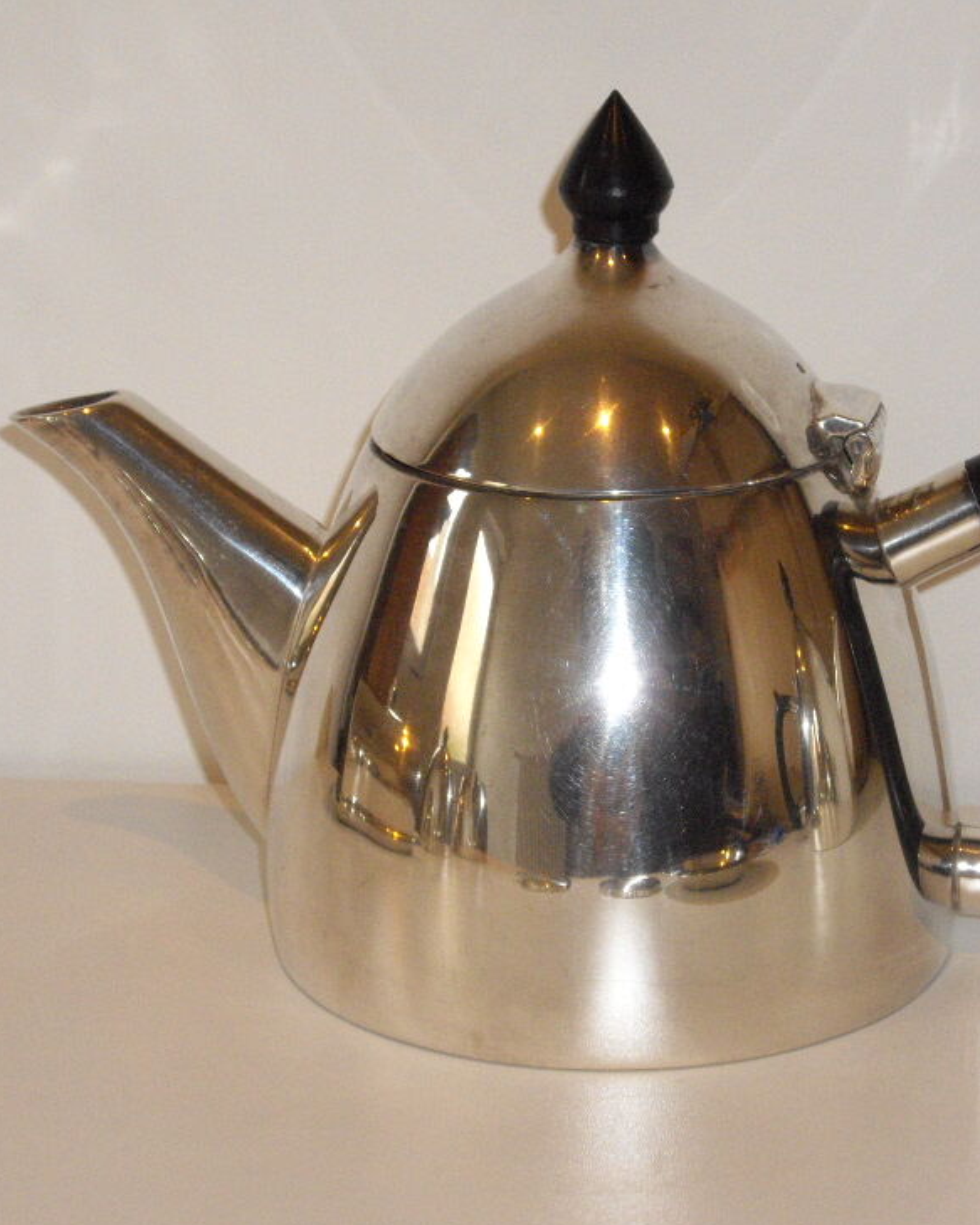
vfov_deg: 17.9
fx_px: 3880
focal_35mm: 107
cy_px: 617
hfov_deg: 14.4
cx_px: 635
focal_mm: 16.3
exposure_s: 1/80
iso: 400
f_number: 4.3
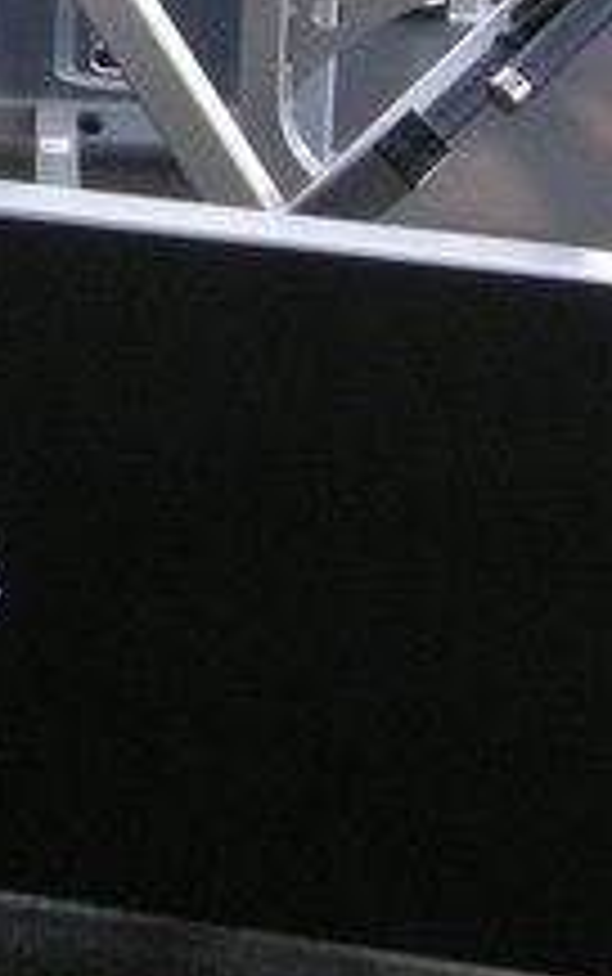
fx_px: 4554
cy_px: -202
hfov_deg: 7.4
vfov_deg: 12.0
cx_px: -513
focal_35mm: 171
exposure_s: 1/4
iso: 200
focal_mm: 7.5
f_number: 5.4
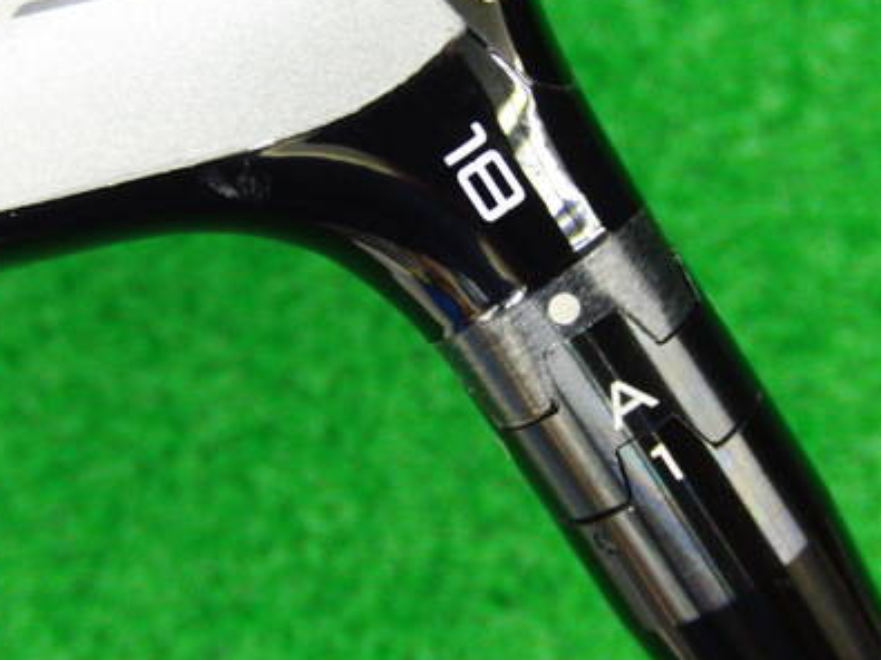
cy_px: 219
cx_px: 468
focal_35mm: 60
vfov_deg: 24.3
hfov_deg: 32.2
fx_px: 1527
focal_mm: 6.42
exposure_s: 1/20
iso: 400
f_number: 3.6
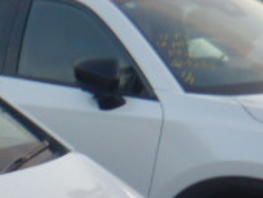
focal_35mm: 91
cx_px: -142
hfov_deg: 18.8
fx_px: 692
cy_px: 323
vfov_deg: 14.8
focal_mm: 4.3
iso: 250
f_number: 2.8
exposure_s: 1/30
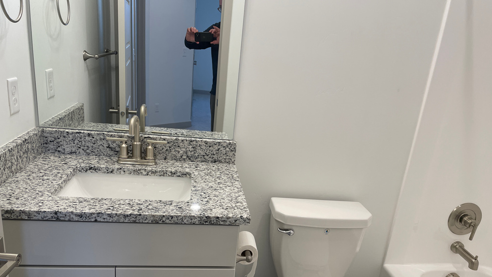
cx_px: 247
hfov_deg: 66.1
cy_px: 177
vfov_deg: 39.9
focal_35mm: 29
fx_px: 378
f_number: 1.6
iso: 80
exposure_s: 1/120
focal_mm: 4.2
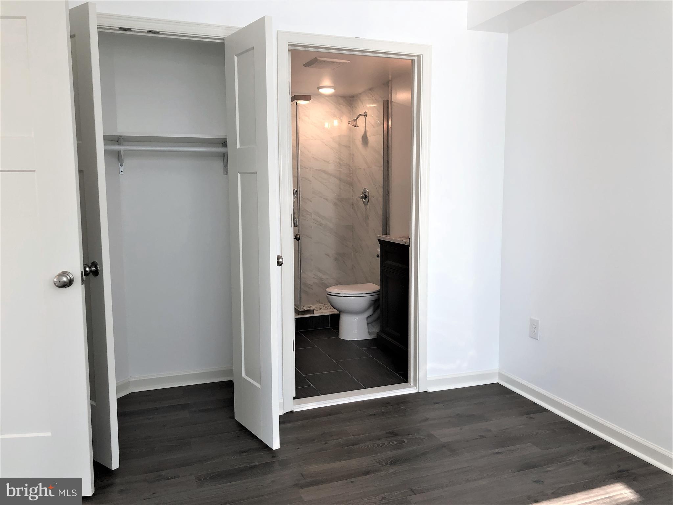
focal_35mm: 28
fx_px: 544
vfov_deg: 49.7
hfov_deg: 63.4
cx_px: 336
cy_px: 252
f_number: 1.8
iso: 32
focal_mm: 4
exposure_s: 1/120
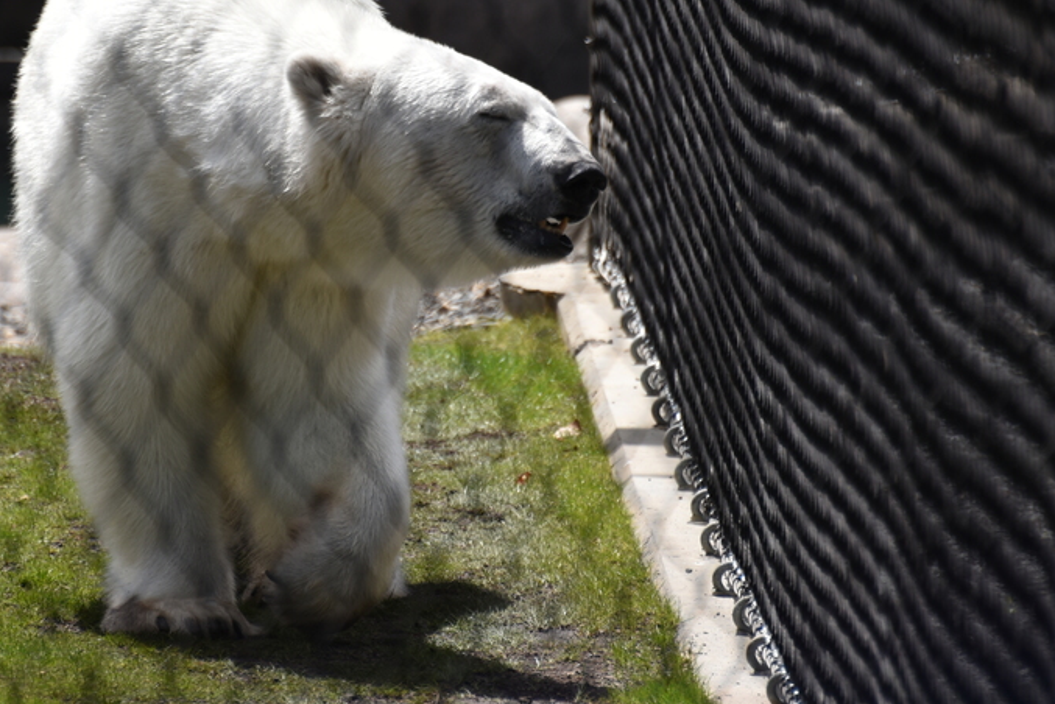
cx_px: 352
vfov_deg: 2.4
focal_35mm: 567
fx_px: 16623
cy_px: 188
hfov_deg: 3.6
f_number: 5.6
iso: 140
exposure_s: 1/640
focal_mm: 300
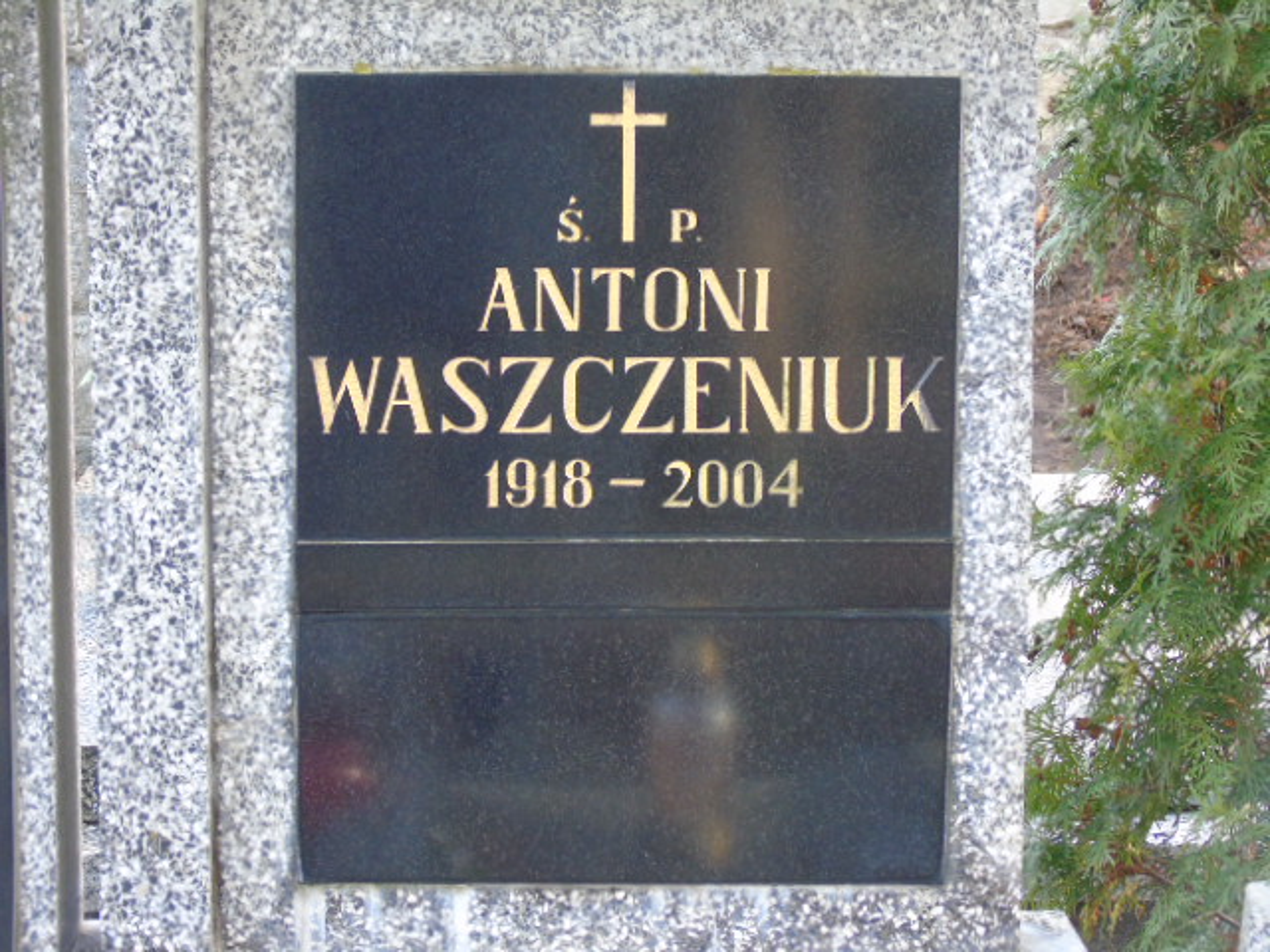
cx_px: 635
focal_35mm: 108
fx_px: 3962
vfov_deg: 13.7
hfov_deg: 18.2
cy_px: 476
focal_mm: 19
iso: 400
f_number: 4.4
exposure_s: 1/50
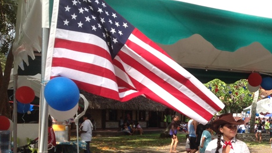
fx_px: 462
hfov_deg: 31.9
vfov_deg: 18.5
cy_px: 140
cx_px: 222
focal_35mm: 64
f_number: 2.4
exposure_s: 1/657
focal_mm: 4.28
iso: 50
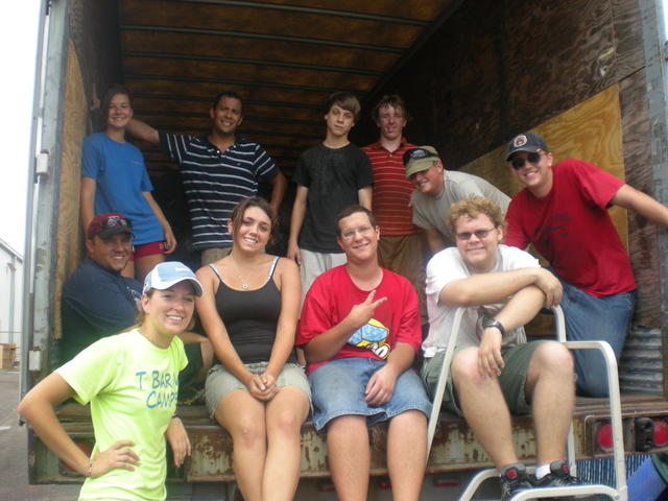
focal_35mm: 38
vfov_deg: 37.7
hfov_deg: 49.0
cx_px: 334
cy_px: 250
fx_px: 733
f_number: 3.1
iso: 64
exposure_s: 1/196
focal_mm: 6.3
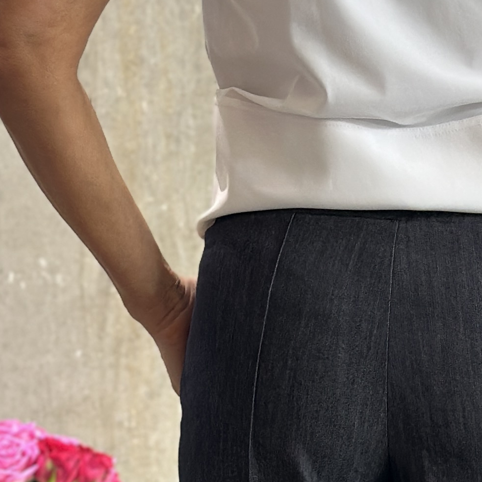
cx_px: 384
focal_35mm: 174
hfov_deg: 10.0
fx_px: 2741
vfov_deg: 9.7
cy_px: 739
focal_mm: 6.86
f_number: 1.78
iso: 125
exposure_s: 1/122
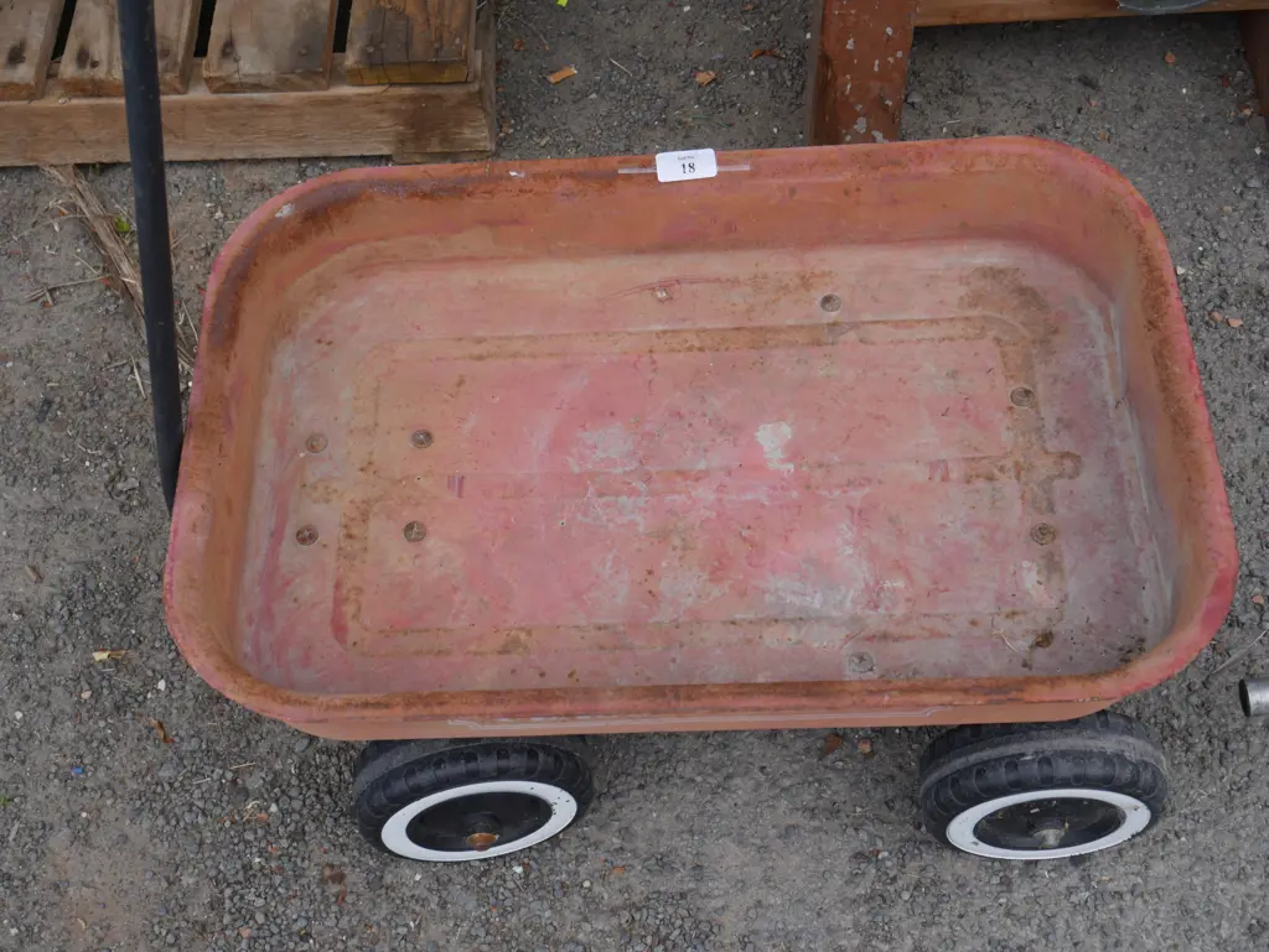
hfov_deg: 41.2
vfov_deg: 31.5
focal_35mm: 46
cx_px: 634
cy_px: 476
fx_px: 1687
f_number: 7.1
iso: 200
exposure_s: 1/200
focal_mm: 23
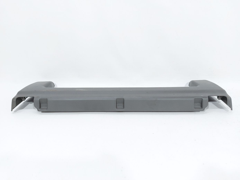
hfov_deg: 71.6
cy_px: 90
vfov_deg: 56.8
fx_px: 166
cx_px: 120
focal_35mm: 24
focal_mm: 5.23
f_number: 1.8
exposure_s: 1/50
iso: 80
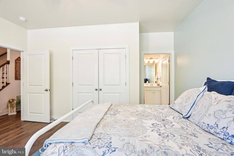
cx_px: 117
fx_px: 104
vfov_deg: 73.8
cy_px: 78
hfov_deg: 96.7
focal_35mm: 16
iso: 400
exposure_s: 1/25
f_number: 8
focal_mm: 16
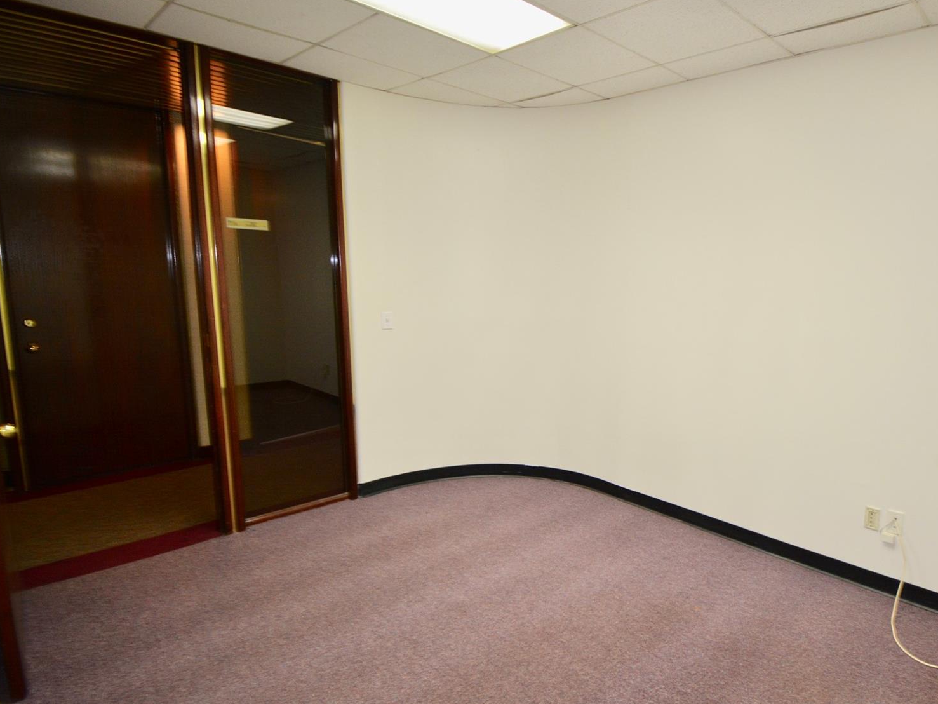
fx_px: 542
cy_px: 369
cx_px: 611
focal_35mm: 20
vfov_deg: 65.9
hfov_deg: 79.5
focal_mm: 10
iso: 560
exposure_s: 1/60
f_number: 4.5
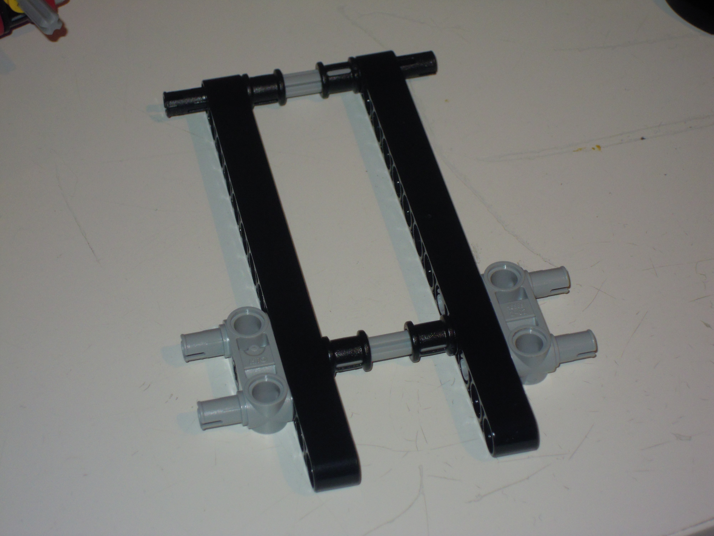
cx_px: 357
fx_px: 2331
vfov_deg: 13.1
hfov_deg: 17.4
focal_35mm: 113
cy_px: 268
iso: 200
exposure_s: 1/60
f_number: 5.9
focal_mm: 20.3
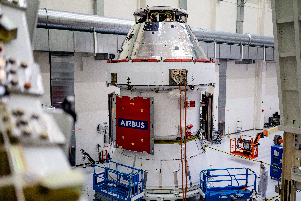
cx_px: 150
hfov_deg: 54.4
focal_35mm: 35
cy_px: 100
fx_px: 293
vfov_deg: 37.9
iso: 100
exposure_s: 1/100
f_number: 1.4
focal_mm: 35
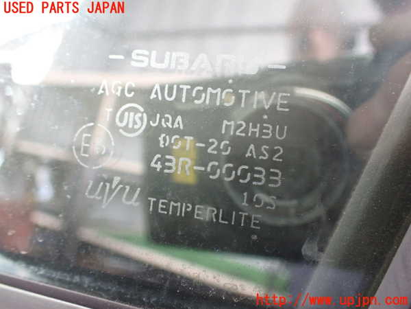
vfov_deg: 46.8
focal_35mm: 30
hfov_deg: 60.0
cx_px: 206
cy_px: 154
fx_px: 356
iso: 800
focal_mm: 5.4
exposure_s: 1/60
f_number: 2.3
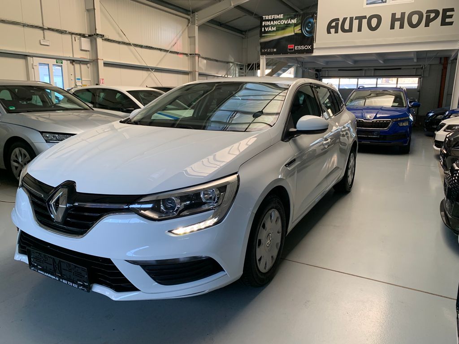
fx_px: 345
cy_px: 172
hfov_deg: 67.3
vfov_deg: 53.1
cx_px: 230
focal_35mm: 26
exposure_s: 1/87
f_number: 1.8
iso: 100
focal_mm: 4.25
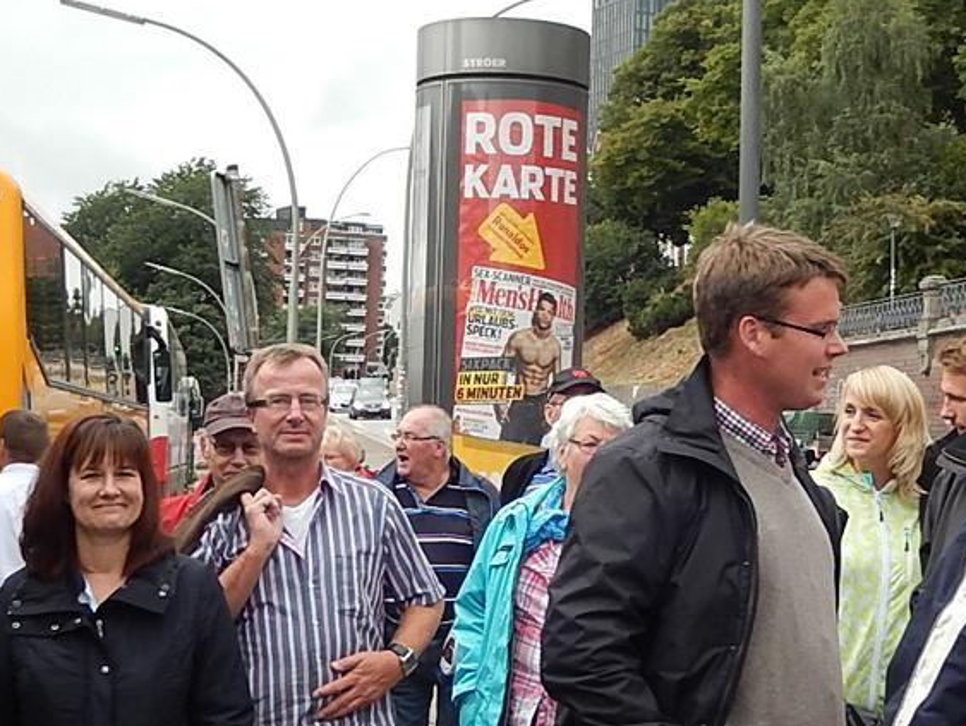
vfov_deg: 20.7
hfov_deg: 27.4
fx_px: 1983
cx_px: 492
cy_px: 299
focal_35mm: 71
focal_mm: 4.5
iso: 160
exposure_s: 1/250
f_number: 3.4
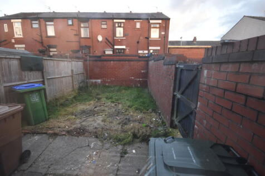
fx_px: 110
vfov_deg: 77.3
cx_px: 132
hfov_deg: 100.4
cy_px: 88
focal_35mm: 15
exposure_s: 1/160
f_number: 4
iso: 800
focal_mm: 10
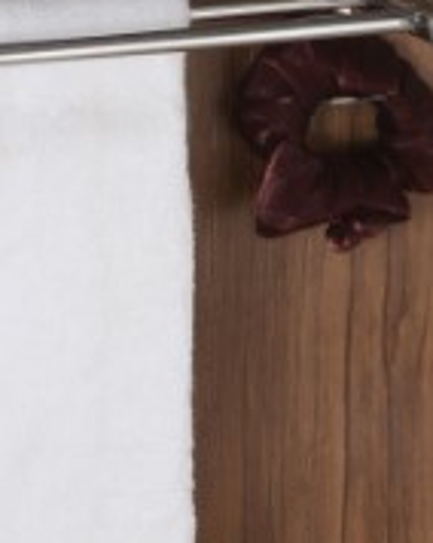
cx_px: -52
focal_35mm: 428
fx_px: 6868
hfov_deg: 3.6
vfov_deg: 4.5
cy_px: -116
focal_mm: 90
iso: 160
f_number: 13
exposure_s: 1/25
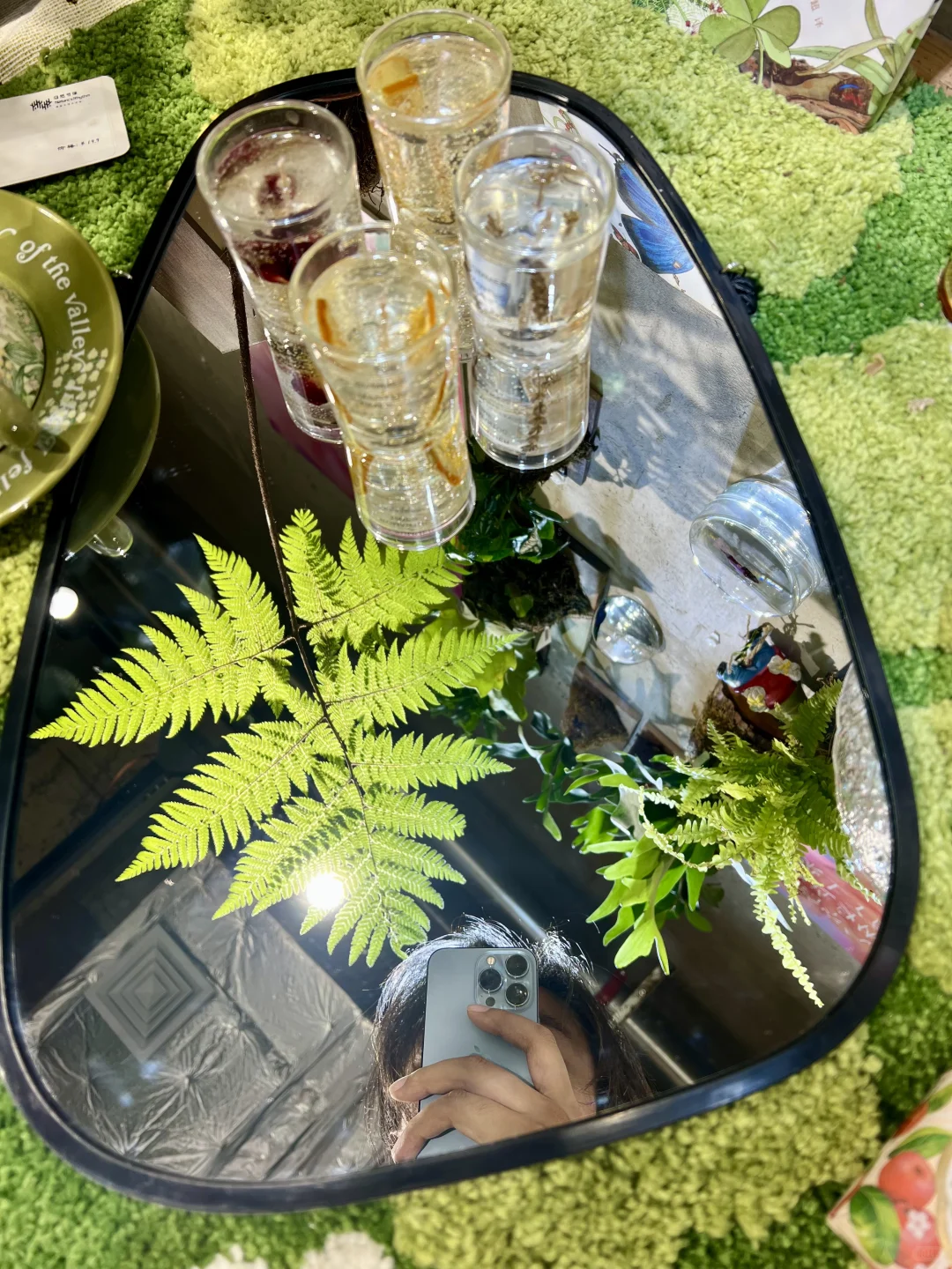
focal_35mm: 26
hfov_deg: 53.1
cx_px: 476
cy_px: 634
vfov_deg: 67.3
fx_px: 953
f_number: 1.5
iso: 40
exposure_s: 1/156
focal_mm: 5.7
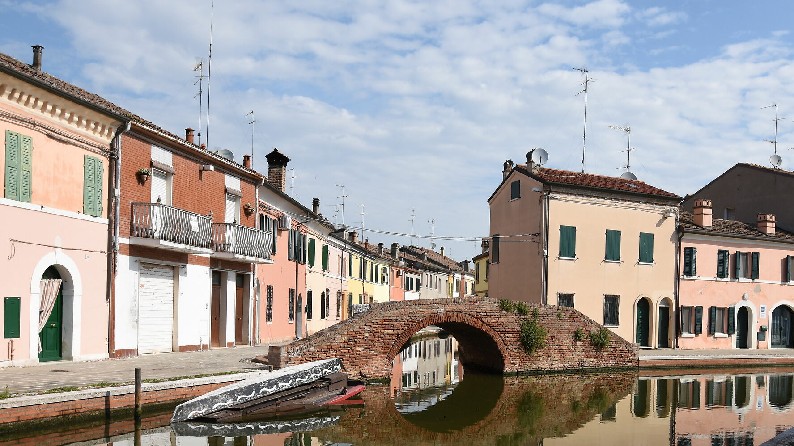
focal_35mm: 34
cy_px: 332
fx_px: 716
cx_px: 487
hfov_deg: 57.5
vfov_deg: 34.0
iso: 100
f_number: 5
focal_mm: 16
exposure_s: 1/800
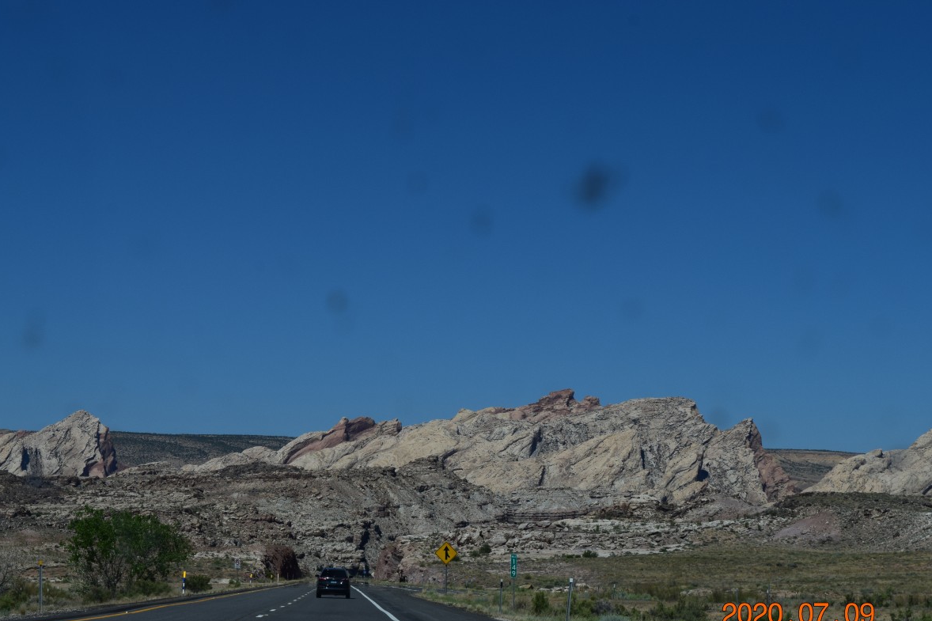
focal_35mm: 95
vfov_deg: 14.5
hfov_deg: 21.6
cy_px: 312
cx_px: 441
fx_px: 2448
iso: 200
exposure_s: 1/500
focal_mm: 55
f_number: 11
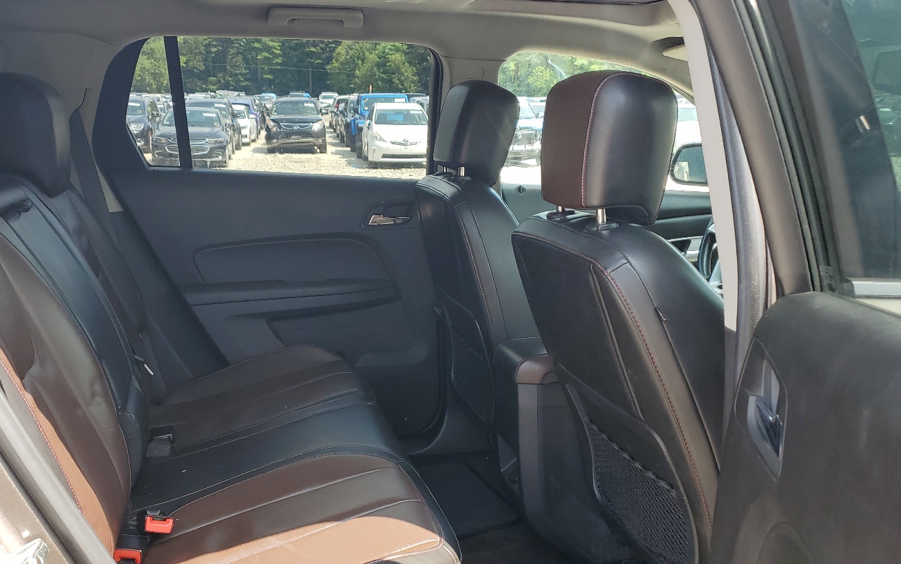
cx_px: 398
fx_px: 835
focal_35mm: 34
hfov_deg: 56.6
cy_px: 344
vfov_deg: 37.1
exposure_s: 1/312
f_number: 1.5
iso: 50
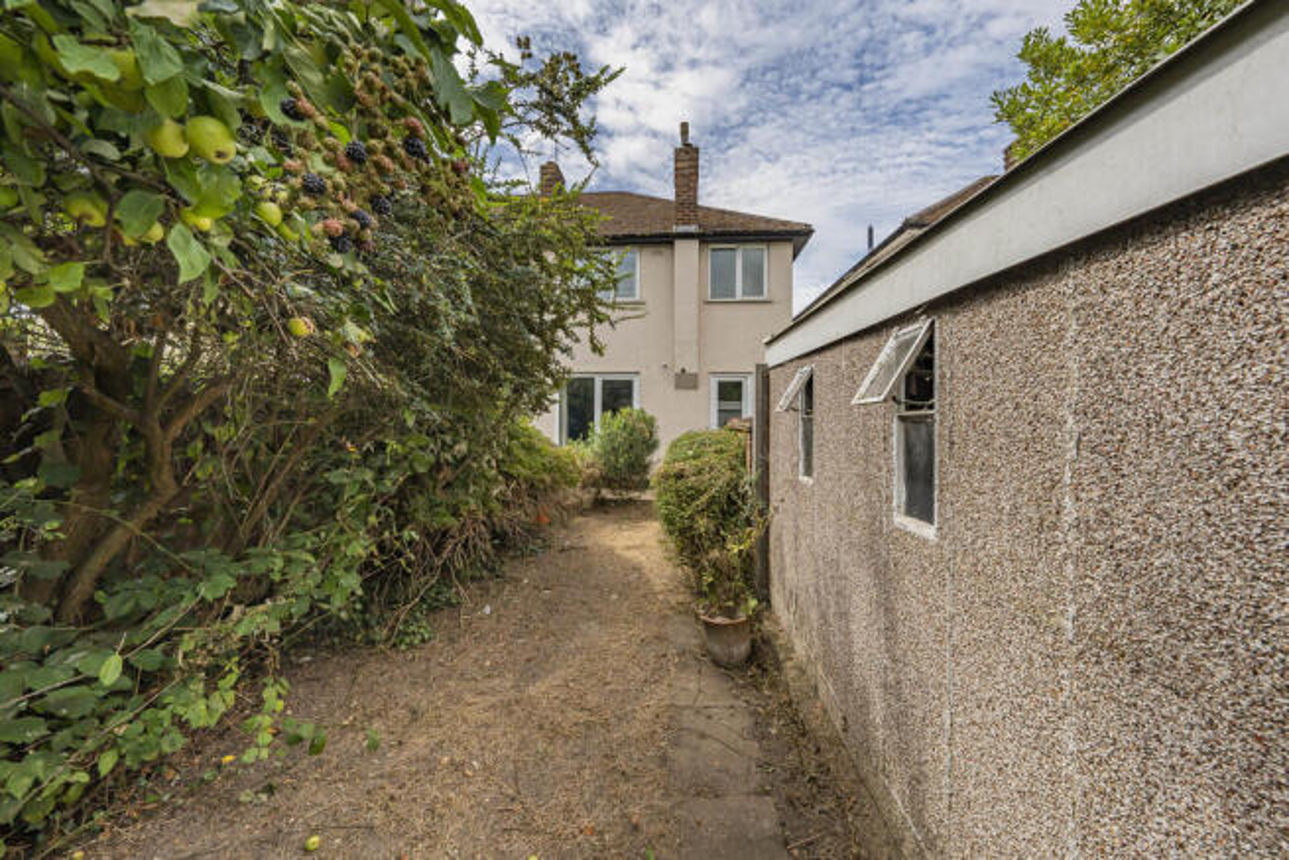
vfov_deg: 90.0
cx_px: 644
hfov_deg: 112.6
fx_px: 430
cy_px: 430
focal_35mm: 12
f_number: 9
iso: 320
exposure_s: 1/1000
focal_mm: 12
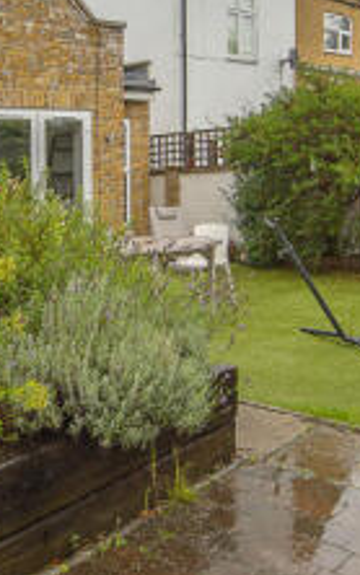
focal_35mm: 42
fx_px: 658
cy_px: 164
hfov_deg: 29.7
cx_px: 62
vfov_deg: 46.0
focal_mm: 14
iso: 400
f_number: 5.6
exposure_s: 1/160
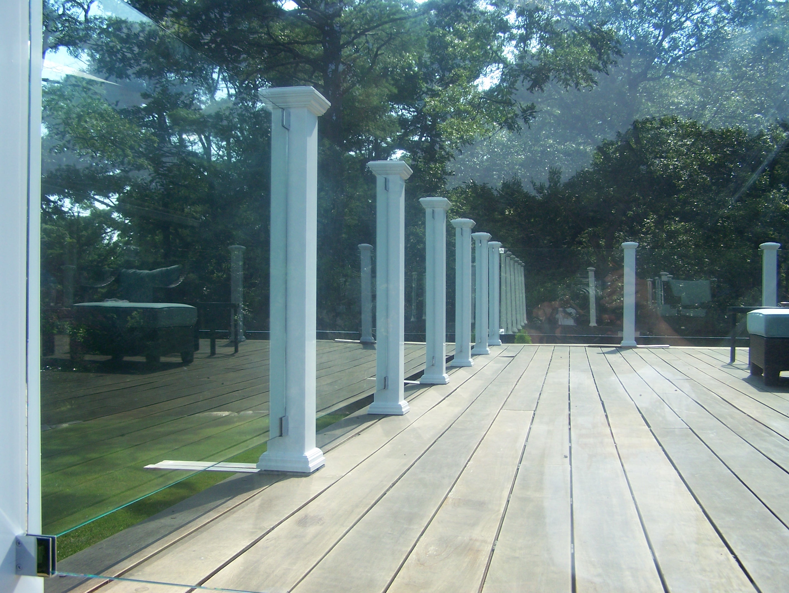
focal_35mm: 38
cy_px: 296
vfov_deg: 37.8
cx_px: 394
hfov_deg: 48.9
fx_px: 867
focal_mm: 6.3
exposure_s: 1/500
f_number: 2.8
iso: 80
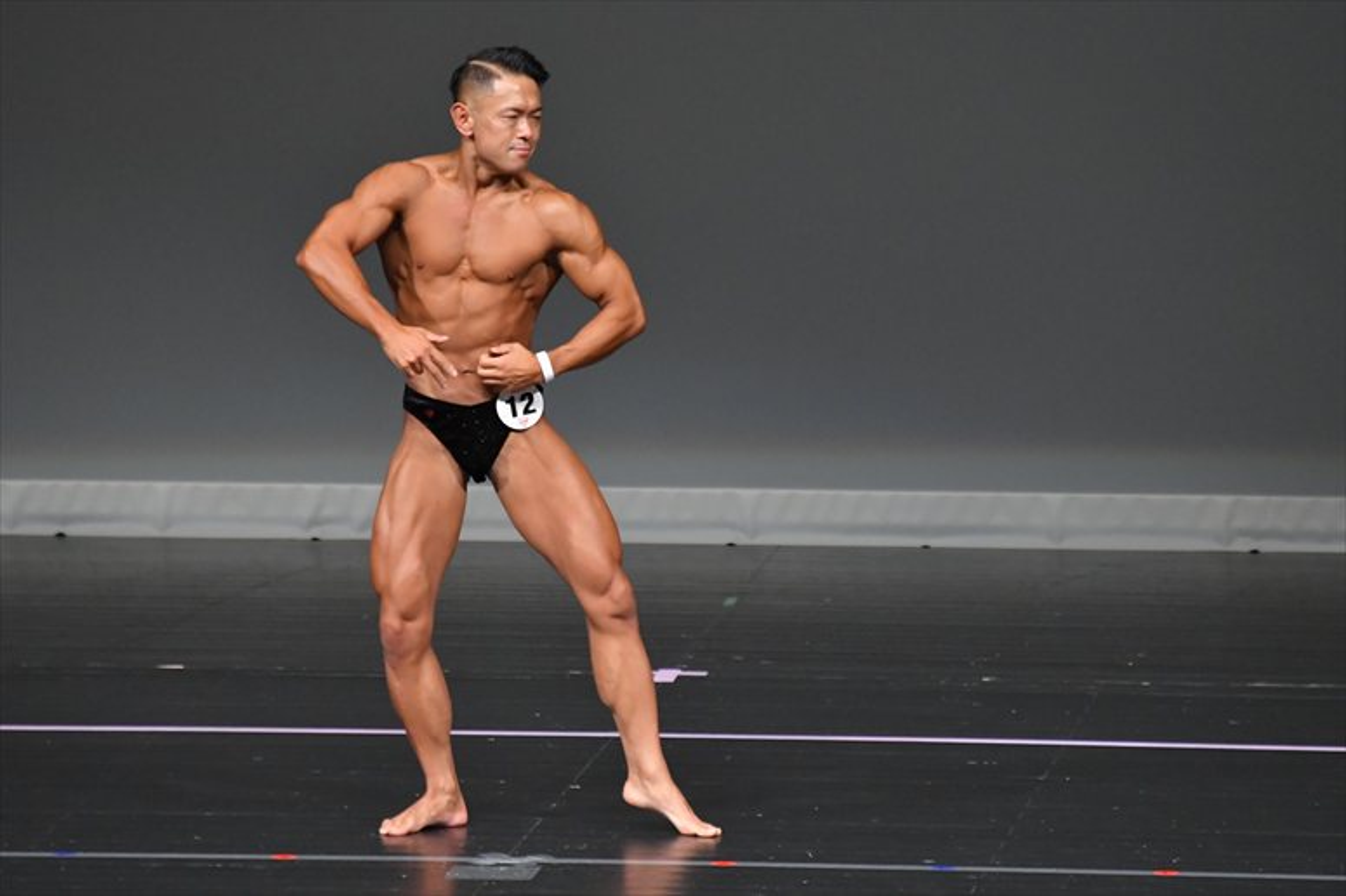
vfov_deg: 3.7
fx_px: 14014
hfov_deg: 5.5
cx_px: 673
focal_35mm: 375
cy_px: 448
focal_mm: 250
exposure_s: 1/400
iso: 4000
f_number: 5.6
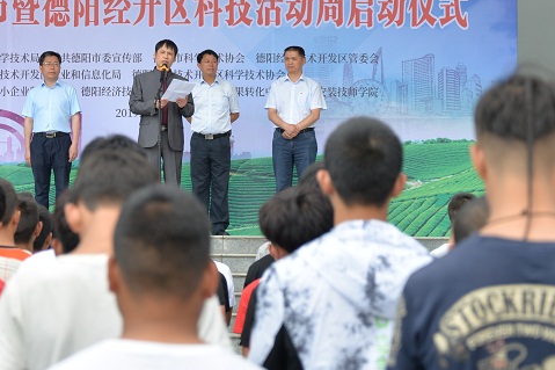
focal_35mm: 171
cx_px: 148
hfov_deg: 12.0
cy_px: 23
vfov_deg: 8.0
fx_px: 2635
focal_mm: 80
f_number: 4.5
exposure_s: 1/250
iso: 100
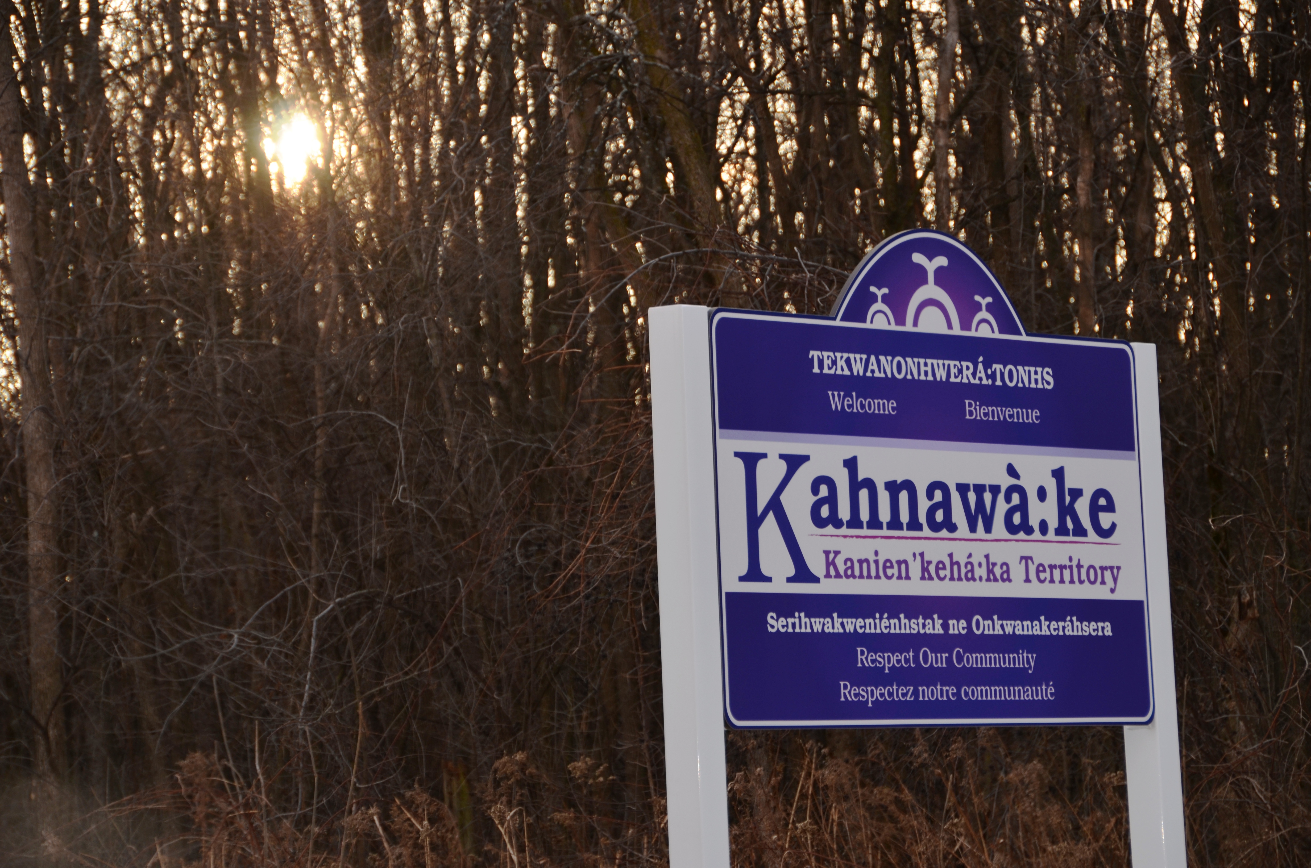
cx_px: 656
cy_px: 434
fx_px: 5015
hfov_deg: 14.9
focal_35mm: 138
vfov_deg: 9.9
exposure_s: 1/250
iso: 125
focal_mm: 92
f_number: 5.6
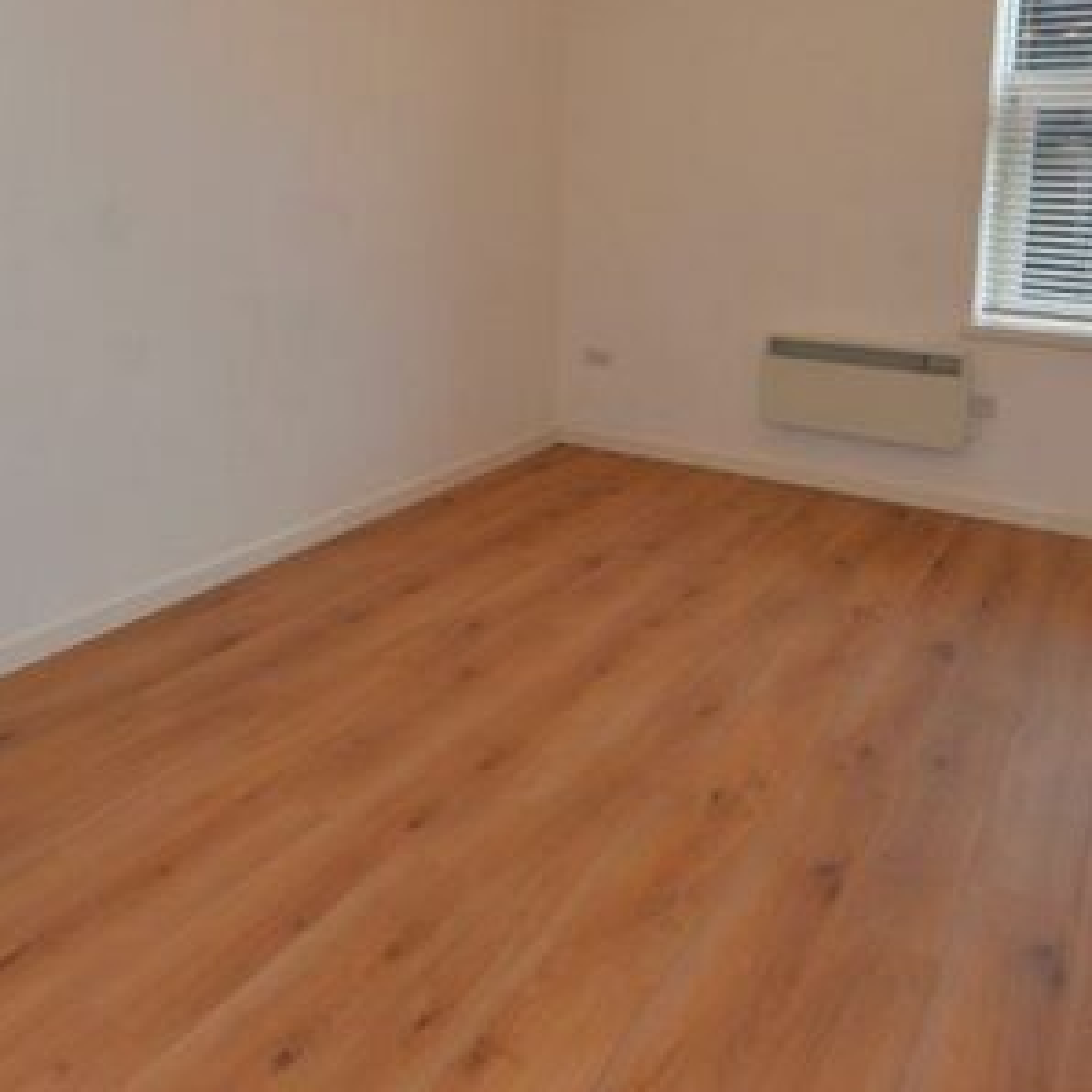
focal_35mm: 28
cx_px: 388
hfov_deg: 56.4
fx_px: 999
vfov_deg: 55.2
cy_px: 308
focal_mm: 14
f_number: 4
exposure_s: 1/60
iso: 560
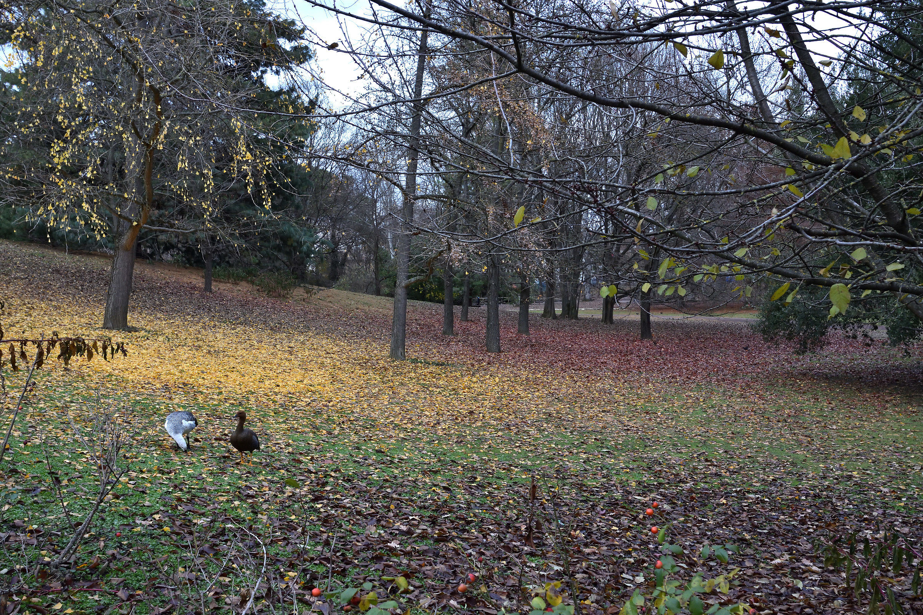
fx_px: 923
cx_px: 462
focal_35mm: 36
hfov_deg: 53.1
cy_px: 308
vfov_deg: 36.9
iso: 900
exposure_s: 1/125
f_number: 8
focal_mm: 24
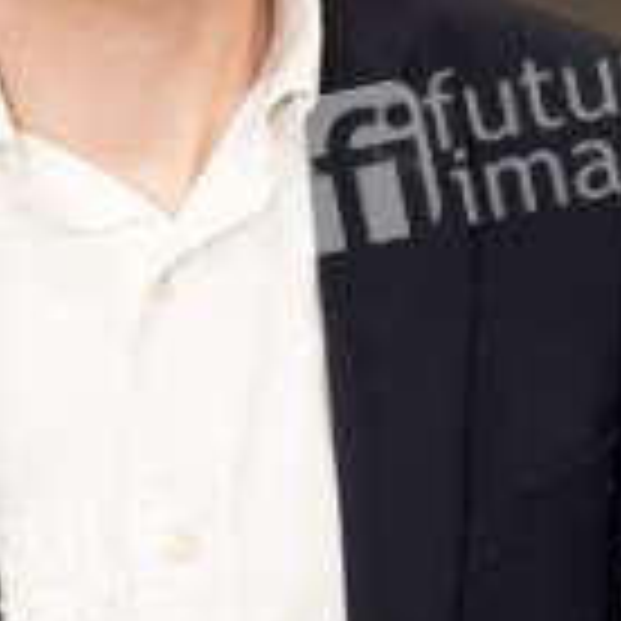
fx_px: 3349
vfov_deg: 10.5
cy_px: -76
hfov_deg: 10.5
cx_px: 90
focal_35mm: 165
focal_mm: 67
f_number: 5.6
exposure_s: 1/125
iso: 2000
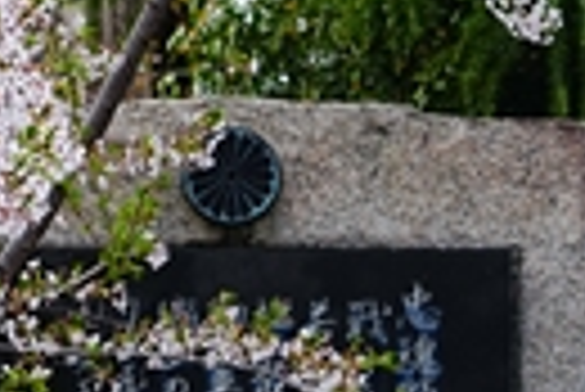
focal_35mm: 322
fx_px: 5238
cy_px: 115
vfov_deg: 4.3
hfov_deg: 6.4
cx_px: -90
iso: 100
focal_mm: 105
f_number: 5
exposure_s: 1/200
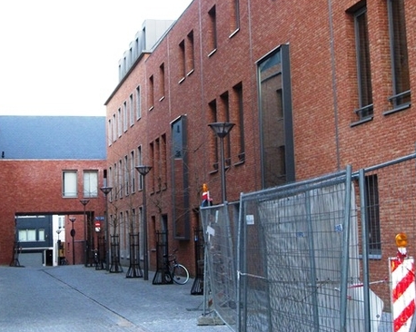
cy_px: 143
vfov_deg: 23.8
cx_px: 154
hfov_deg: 29.5
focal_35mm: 64
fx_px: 788
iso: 160
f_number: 3.6
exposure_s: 1/15
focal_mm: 8.8
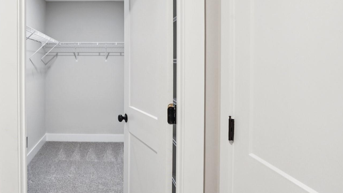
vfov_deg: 38.8
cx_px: 99
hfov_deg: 61.8
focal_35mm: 30
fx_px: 273
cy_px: 75
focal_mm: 18
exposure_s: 1/8
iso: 400
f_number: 8
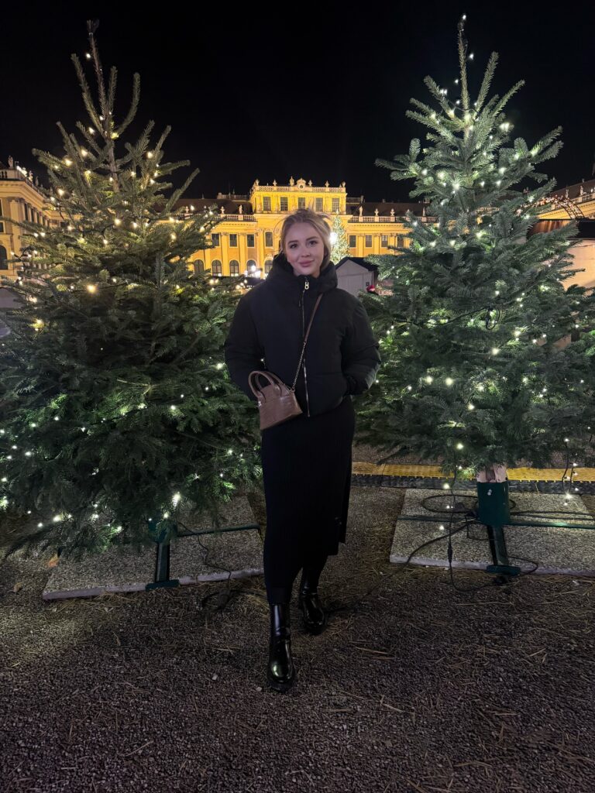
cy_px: 396
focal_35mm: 24
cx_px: 298
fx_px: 550
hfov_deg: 56.8
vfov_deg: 71.6
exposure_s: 1/50
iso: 400
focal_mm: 6.76
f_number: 1.78
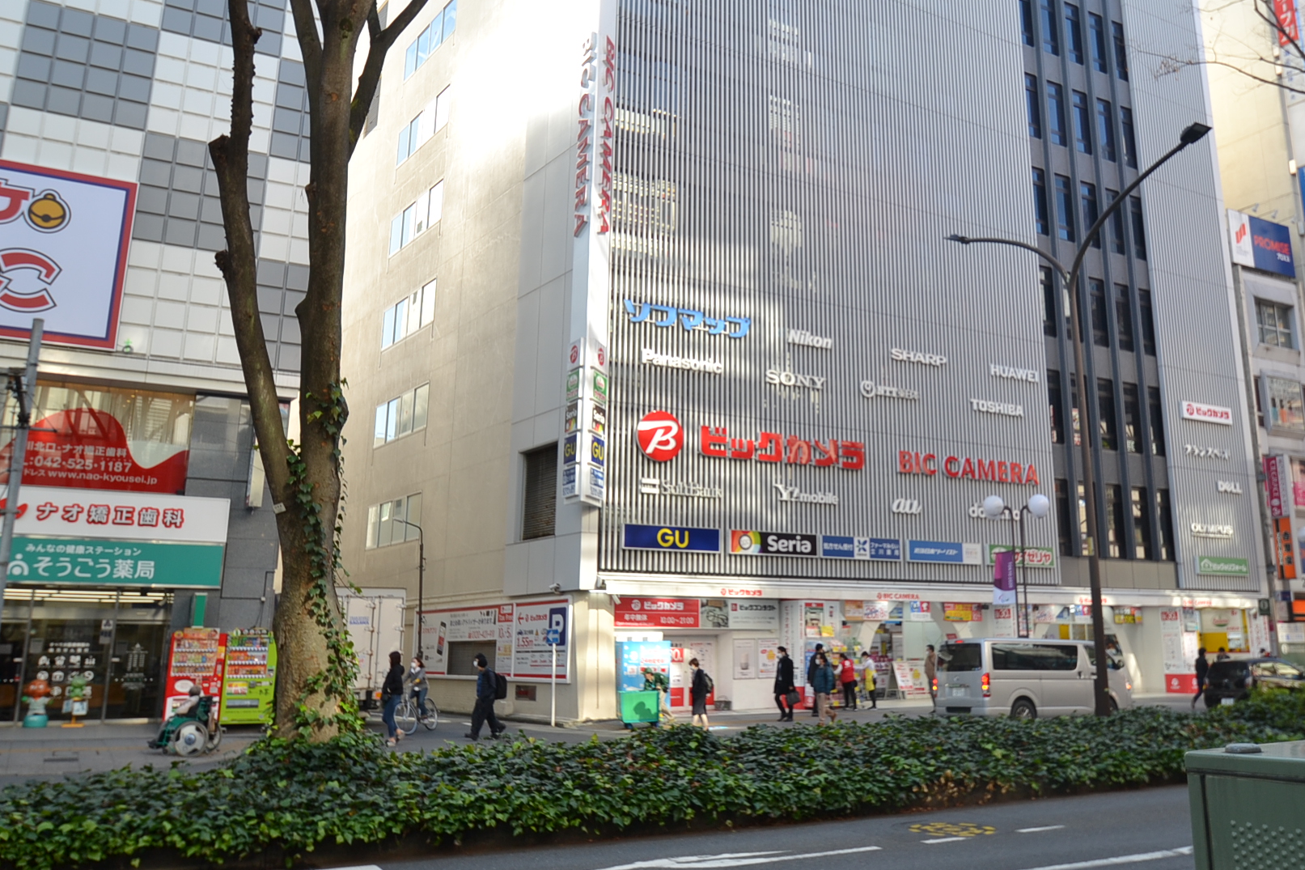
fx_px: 1087
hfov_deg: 61.5
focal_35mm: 30
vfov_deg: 43.4
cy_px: 344
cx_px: 770
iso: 100
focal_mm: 14
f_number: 5
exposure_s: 1/100
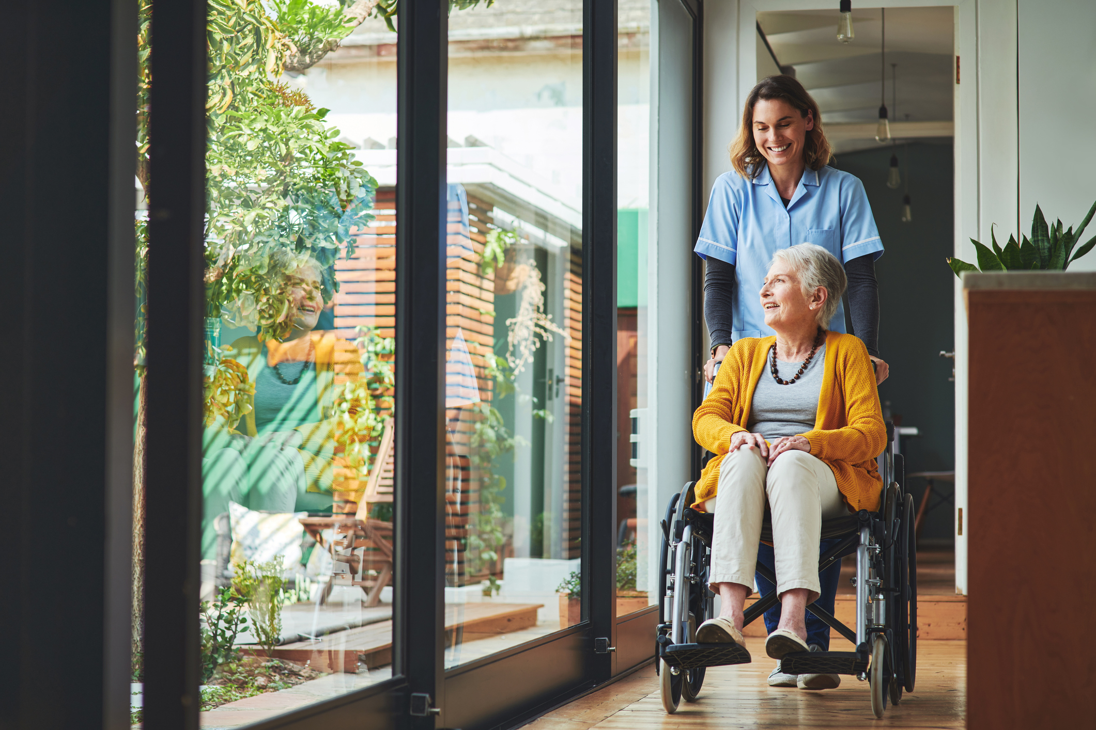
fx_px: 2588
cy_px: 365
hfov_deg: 23.9
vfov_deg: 16.1
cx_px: 548
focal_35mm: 85
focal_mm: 85
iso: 64
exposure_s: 1/125
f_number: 4.5
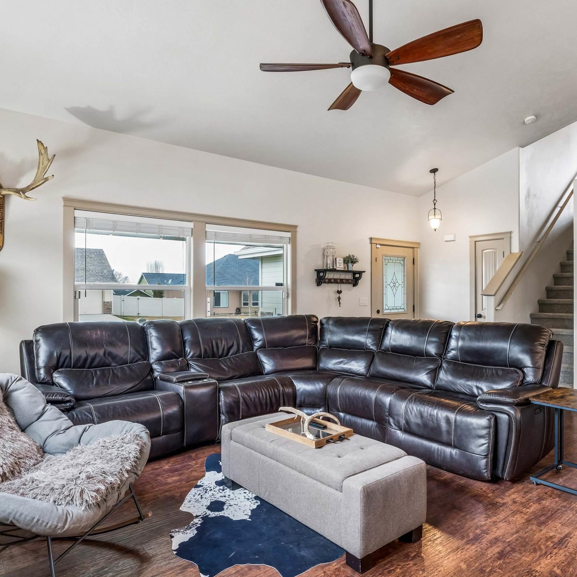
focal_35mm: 24
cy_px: 291
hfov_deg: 64.3
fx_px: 457
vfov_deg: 64.5
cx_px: 326
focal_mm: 15.8
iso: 400
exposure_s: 1/5
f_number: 13
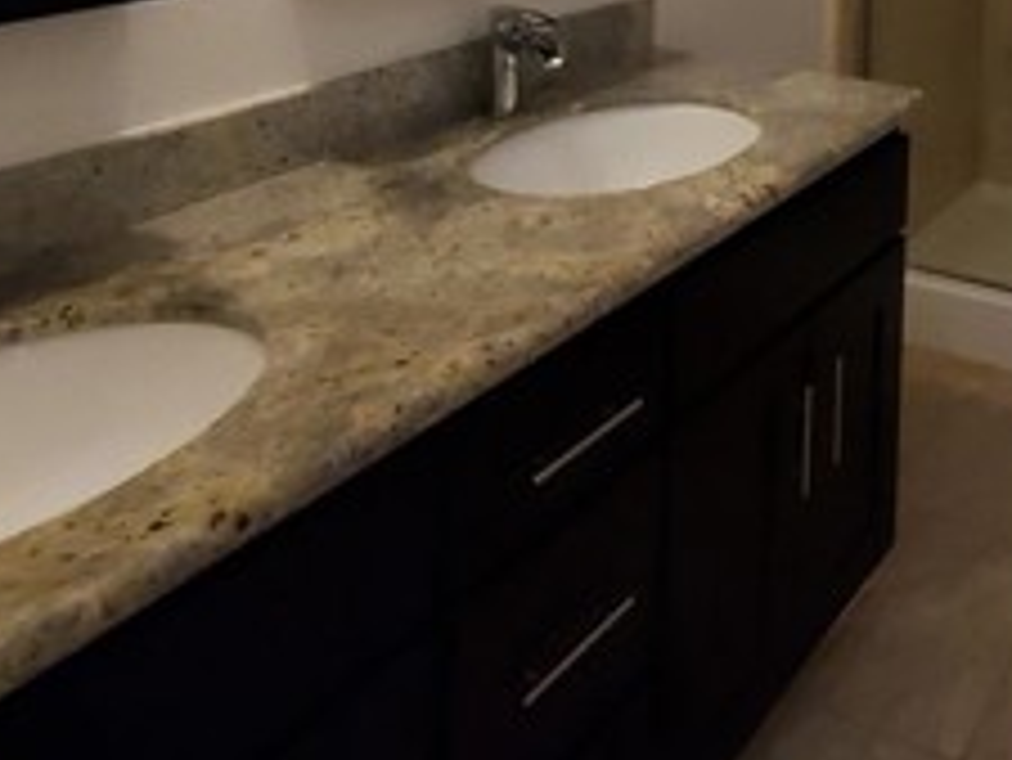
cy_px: -243
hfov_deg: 43.2
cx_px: 1008
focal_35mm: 37
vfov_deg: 30.2
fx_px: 1082
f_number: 2.2
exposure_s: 1/59
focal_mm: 1.8
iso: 400
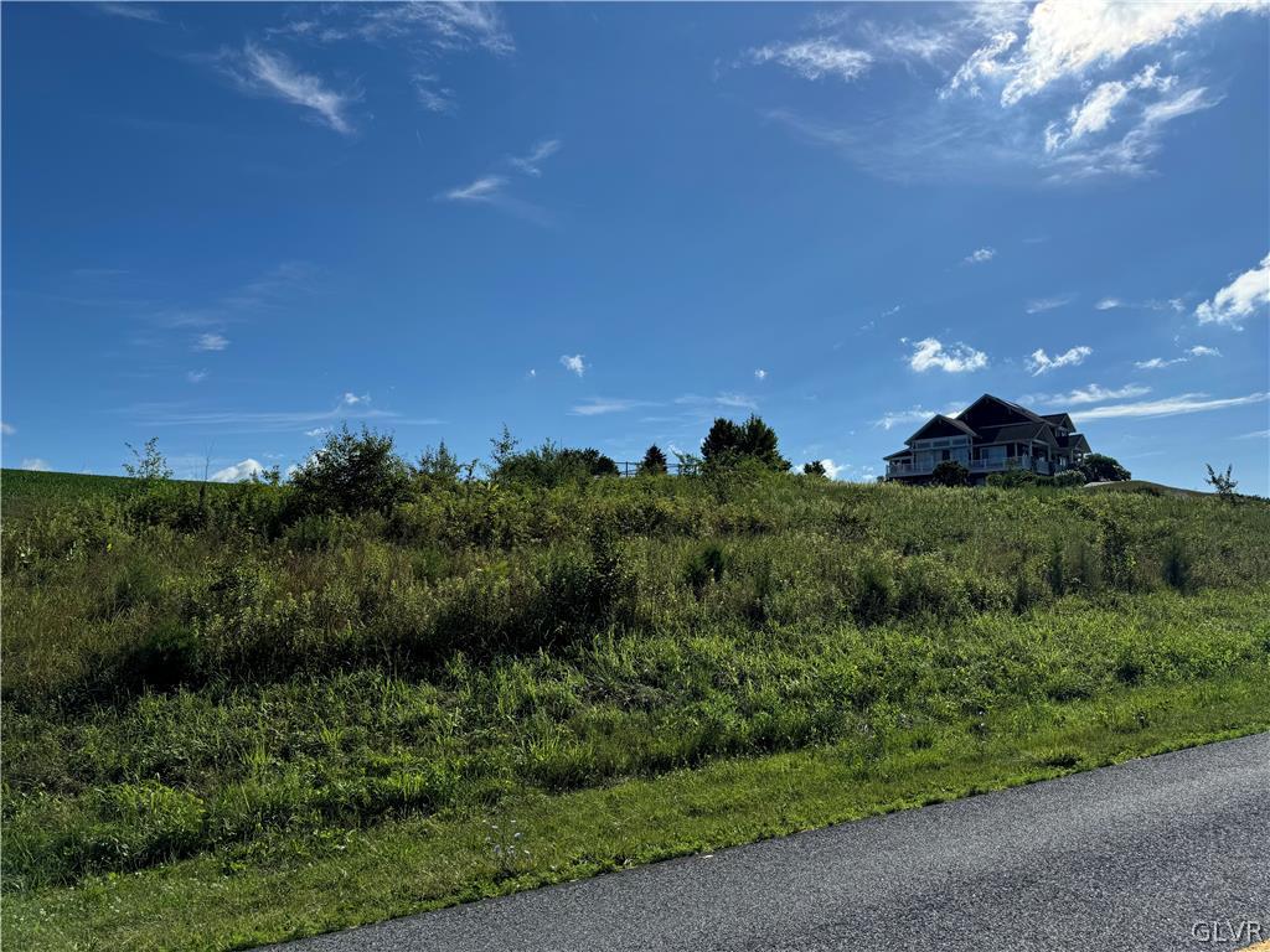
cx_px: 635
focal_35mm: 24
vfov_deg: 56.8
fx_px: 881
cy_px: 476
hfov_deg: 71.6
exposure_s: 1/9009
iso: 80
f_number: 1.78
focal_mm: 6.76
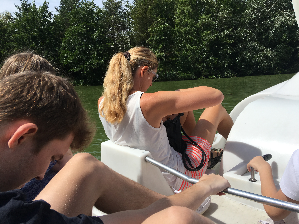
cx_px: 150
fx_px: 250
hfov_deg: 61.7
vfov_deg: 48.2
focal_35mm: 29
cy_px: 112
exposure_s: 1/2404
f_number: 2.2
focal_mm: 4.15
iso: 25
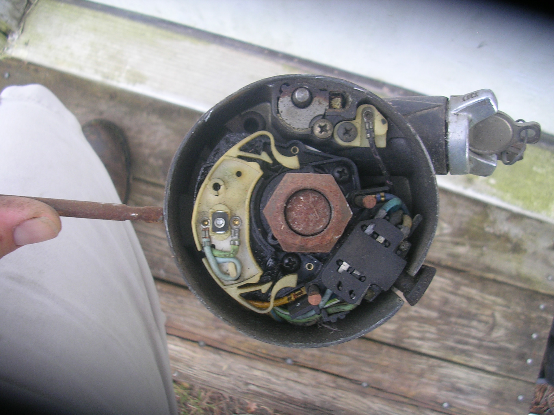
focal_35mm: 38
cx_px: 277
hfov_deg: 49.0
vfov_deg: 37.7
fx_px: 608
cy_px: 208
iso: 50
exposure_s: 1/76.4
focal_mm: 5.8
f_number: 2.8
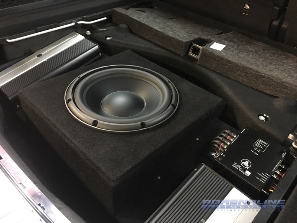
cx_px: 148
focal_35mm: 29
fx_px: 249
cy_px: 112
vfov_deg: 48.2
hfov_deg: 61.7
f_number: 2.2
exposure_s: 1/15
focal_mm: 4.15
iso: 250
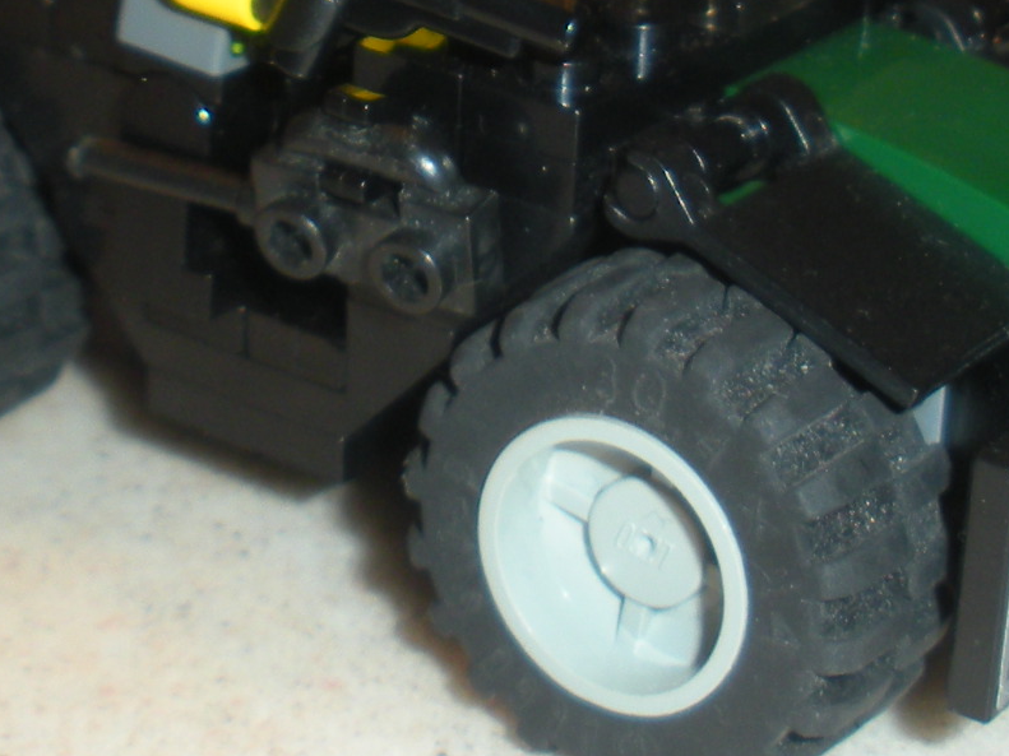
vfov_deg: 12.4
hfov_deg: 16.7
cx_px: 515
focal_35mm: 118
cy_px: -13
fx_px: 3439
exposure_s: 1/30
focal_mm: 6.3
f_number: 3.5
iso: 64
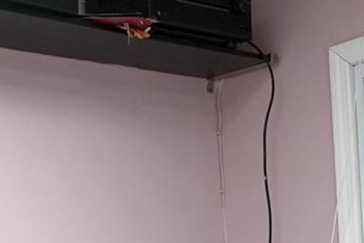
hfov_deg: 28.7
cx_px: 227
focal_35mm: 70
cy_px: 314
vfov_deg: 18.2
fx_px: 708
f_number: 4
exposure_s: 1/160
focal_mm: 12
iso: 1000
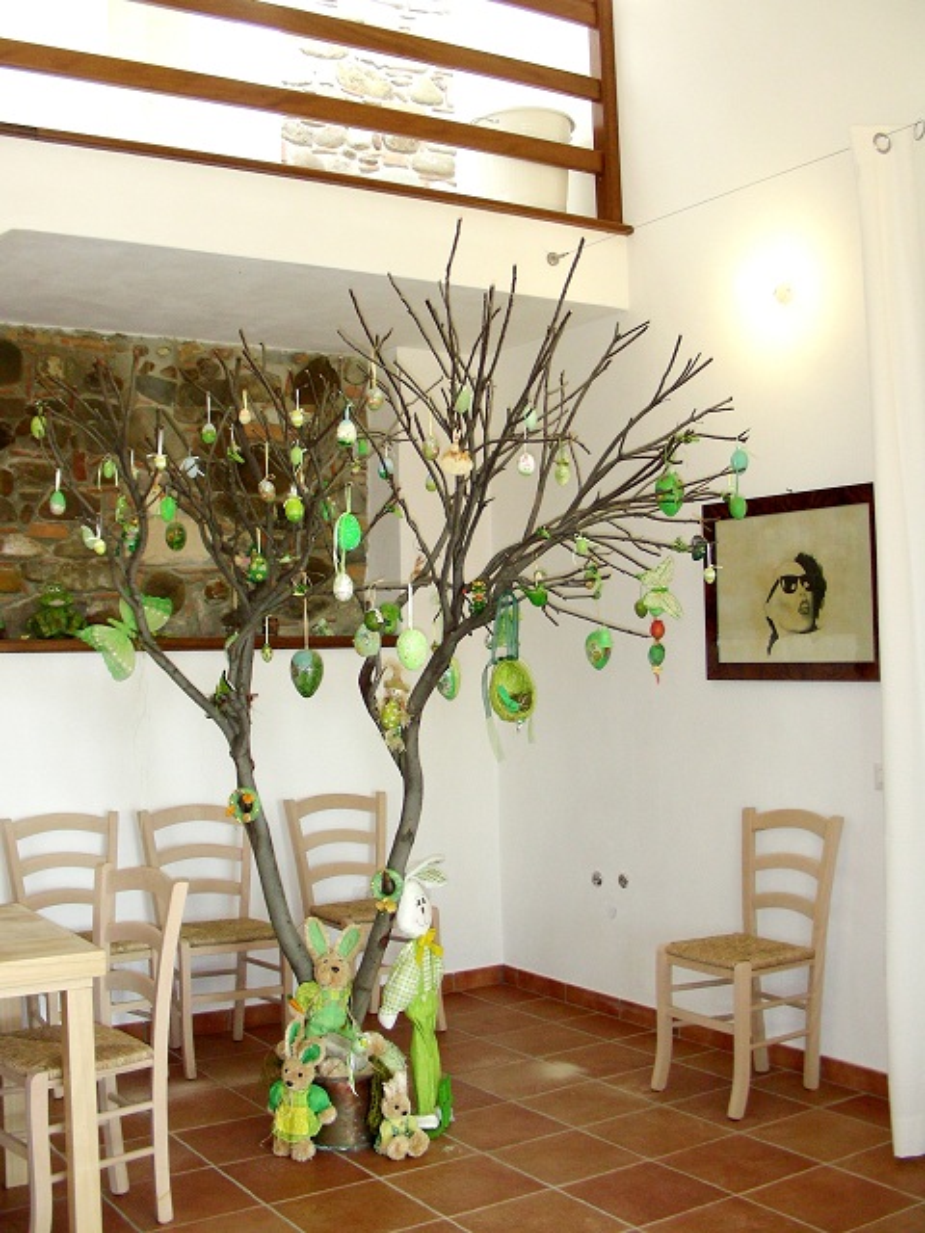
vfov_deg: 49.0
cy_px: 616
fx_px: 1354
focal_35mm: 38
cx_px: 462
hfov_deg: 37.7
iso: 147
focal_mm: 6.3
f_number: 3.5
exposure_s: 1/30
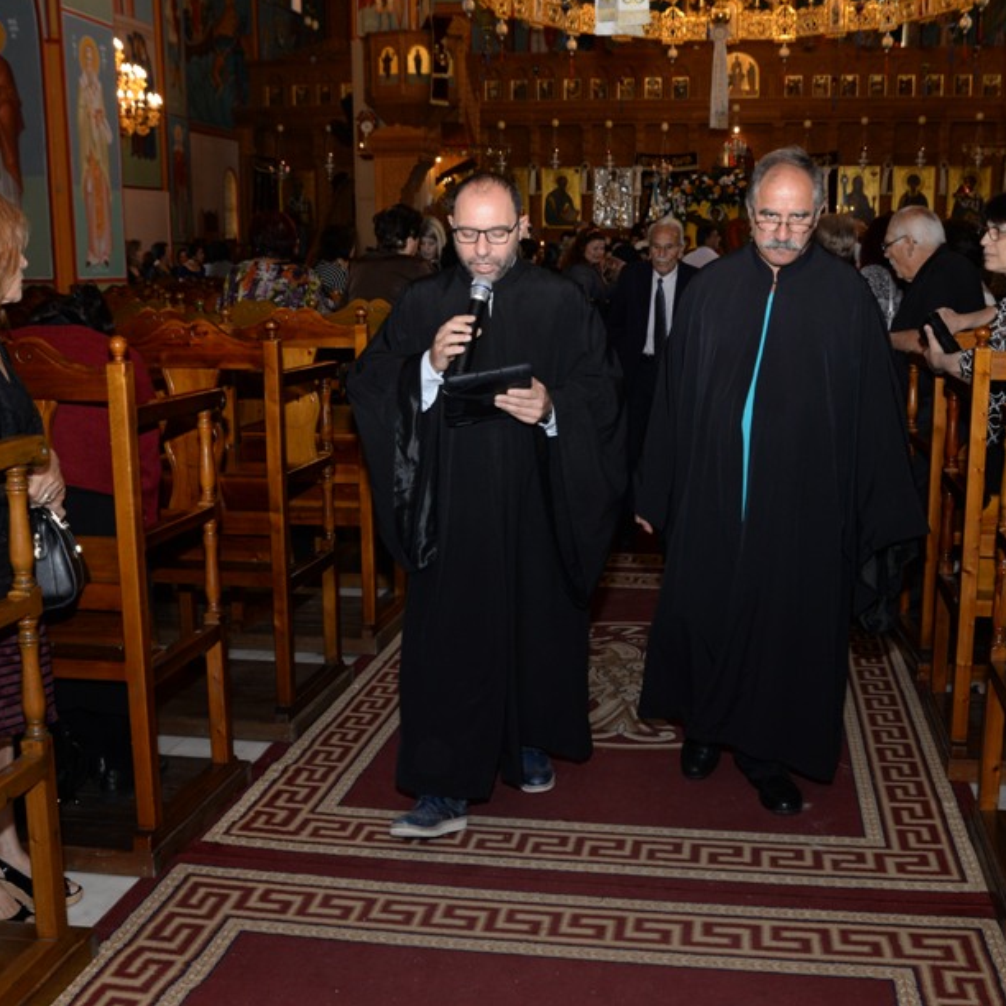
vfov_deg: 41.9
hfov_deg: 41.7
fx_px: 1315
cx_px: 585
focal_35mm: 40
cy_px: 482
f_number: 7.1
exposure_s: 1/100
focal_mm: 30
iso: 800
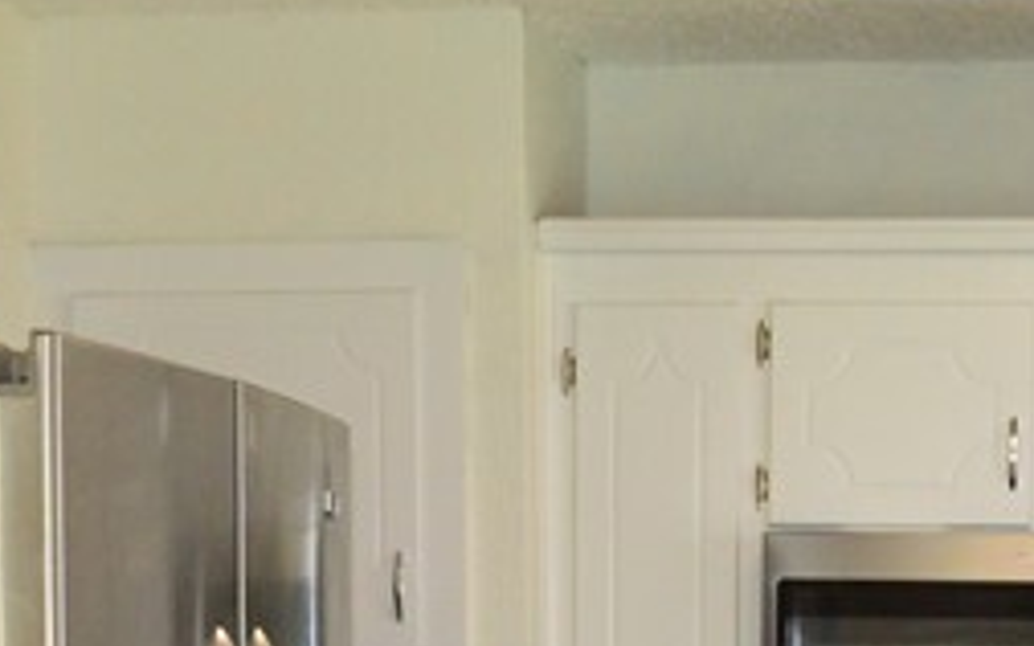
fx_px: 3324
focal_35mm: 118
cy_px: 1104
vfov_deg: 10.5
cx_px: 852
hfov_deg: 17.5
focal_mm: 18
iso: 1100
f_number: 5
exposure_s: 1/125
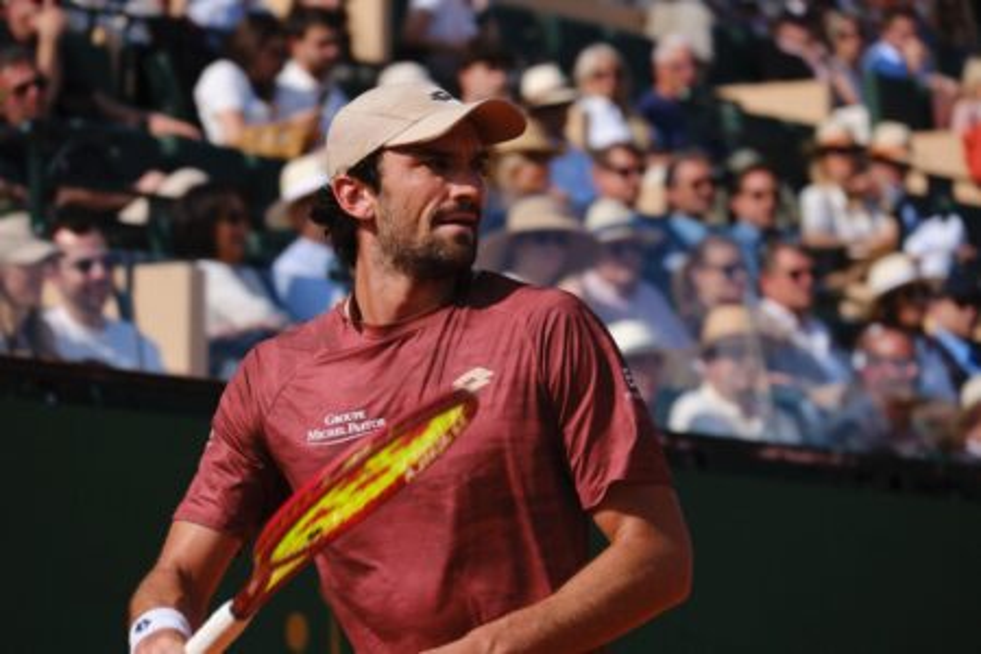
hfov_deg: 8.4
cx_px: 490
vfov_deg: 5.6
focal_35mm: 246
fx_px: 6703
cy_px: 327
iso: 125
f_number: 5.6
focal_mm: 164
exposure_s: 1/640
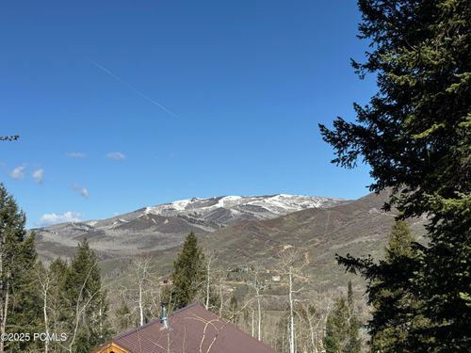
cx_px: 236
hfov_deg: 39.7
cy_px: 176
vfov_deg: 30.3
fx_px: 653
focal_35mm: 48
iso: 64
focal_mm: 6.76
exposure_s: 1/7092
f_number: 1.78
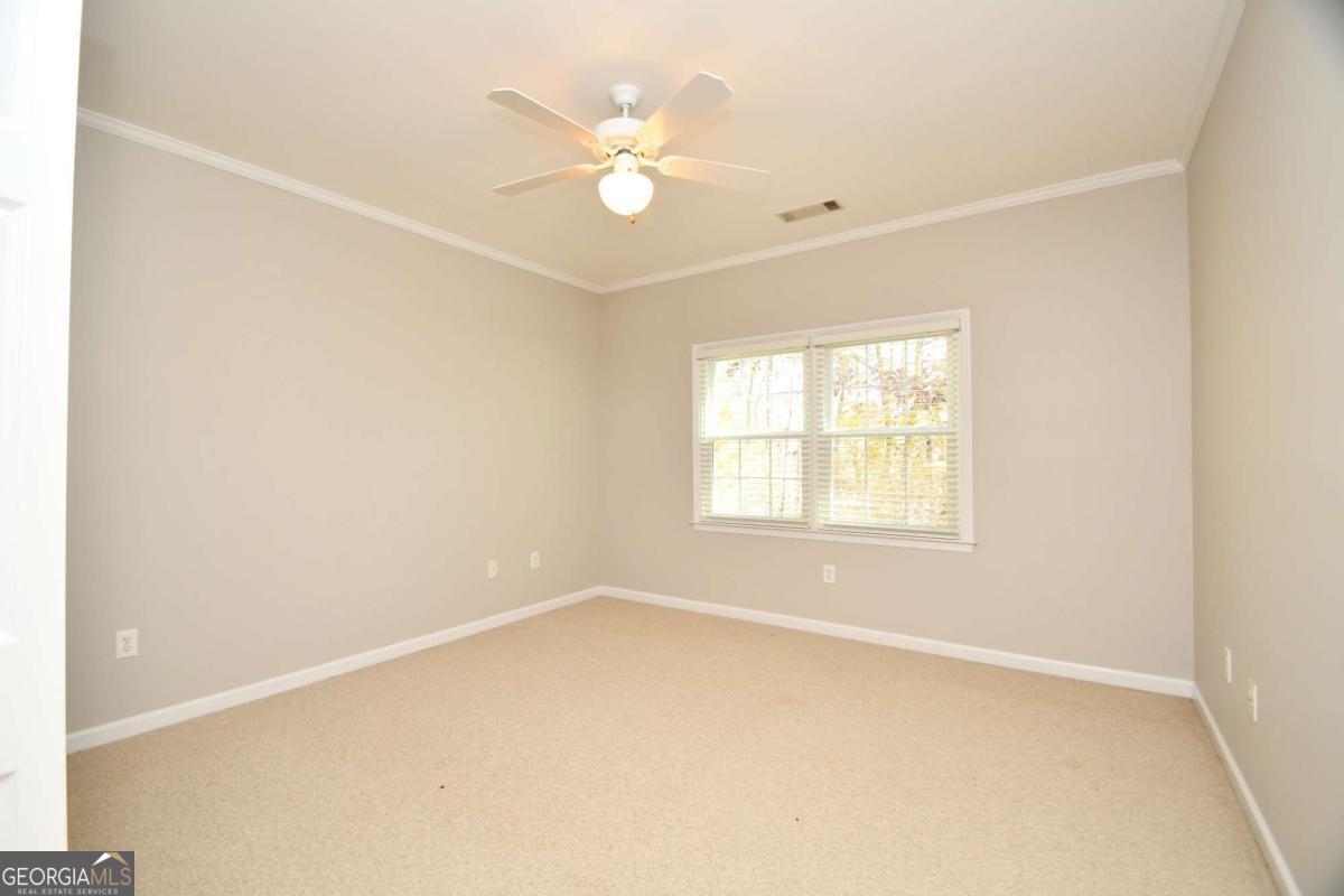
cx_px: 672
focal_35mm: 15
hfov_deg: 100.4
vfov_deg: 77.3
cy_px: 448
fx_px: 560
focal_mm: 10
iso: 560
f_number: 4
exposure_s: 1/60
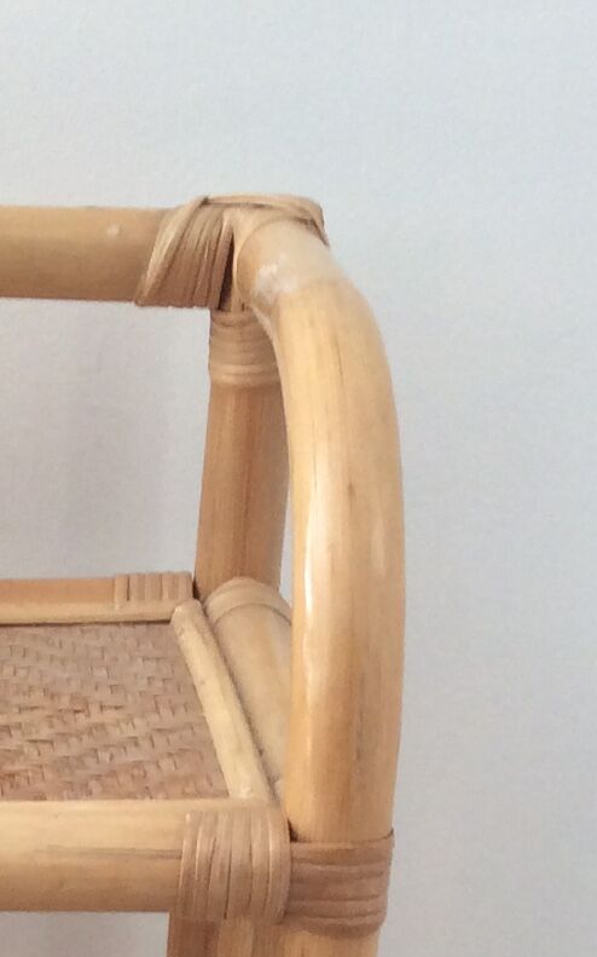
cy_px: 1101
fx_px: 2891
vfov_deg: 18.0
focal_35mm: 111
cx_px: -164
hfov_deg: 11.5
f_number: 2.4
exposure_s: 1/25
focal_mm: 3.3
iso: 50
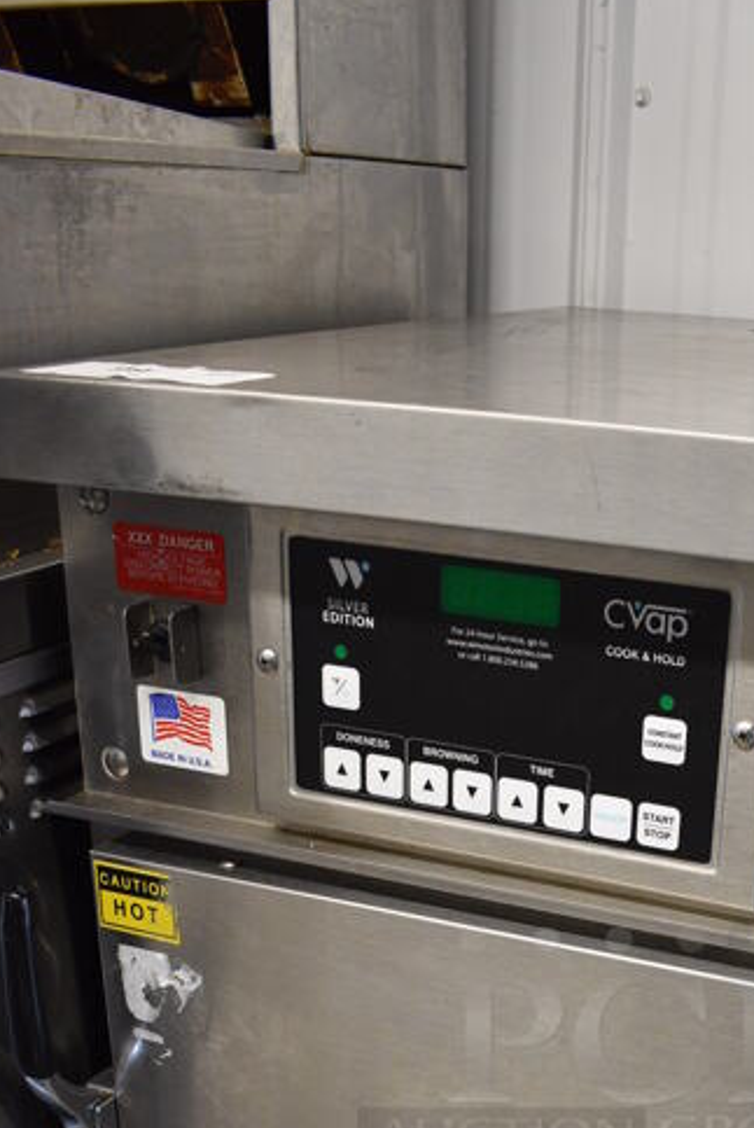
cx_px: 619
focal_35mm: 51
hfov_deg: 26.0
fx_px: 1599
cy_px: 1036
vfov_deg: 36.2
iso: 1000
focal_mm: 18
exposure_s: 1/125
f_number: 3.5
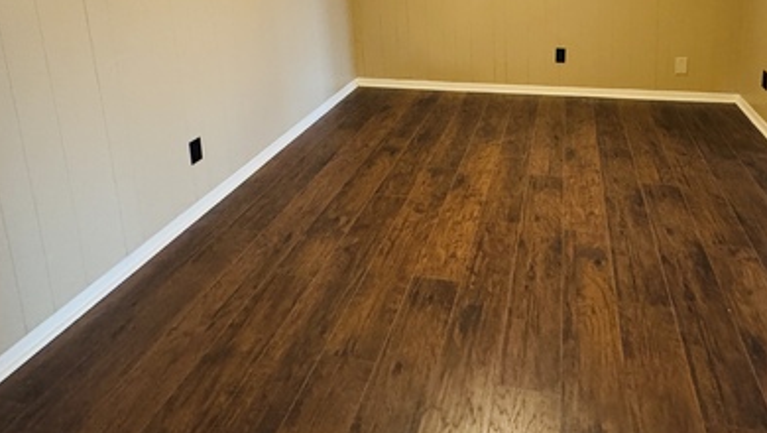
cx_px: 454
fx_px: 509
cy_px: 10
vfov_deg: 40.8
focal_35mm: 25
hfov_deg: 73.3
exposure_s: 1/60
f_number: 2.2
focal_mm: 2.22
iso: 500
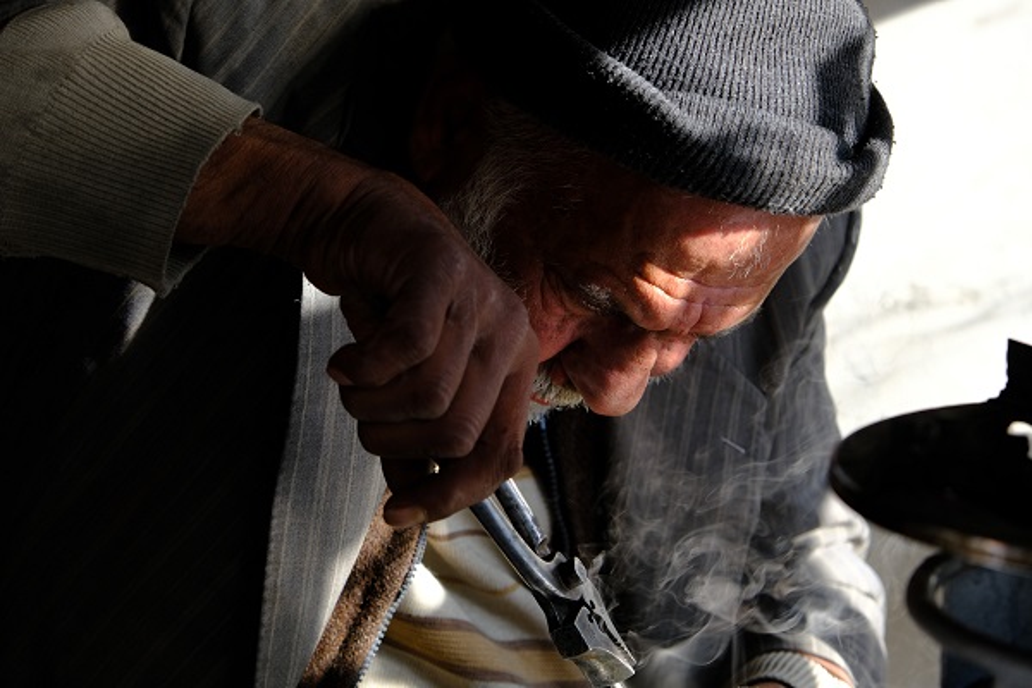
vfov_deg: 16.5
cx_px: 516
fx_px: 2379
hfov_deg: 24.5
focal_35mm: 83
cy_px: 344
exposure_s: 1/105
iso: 160
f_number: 5
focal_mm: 55
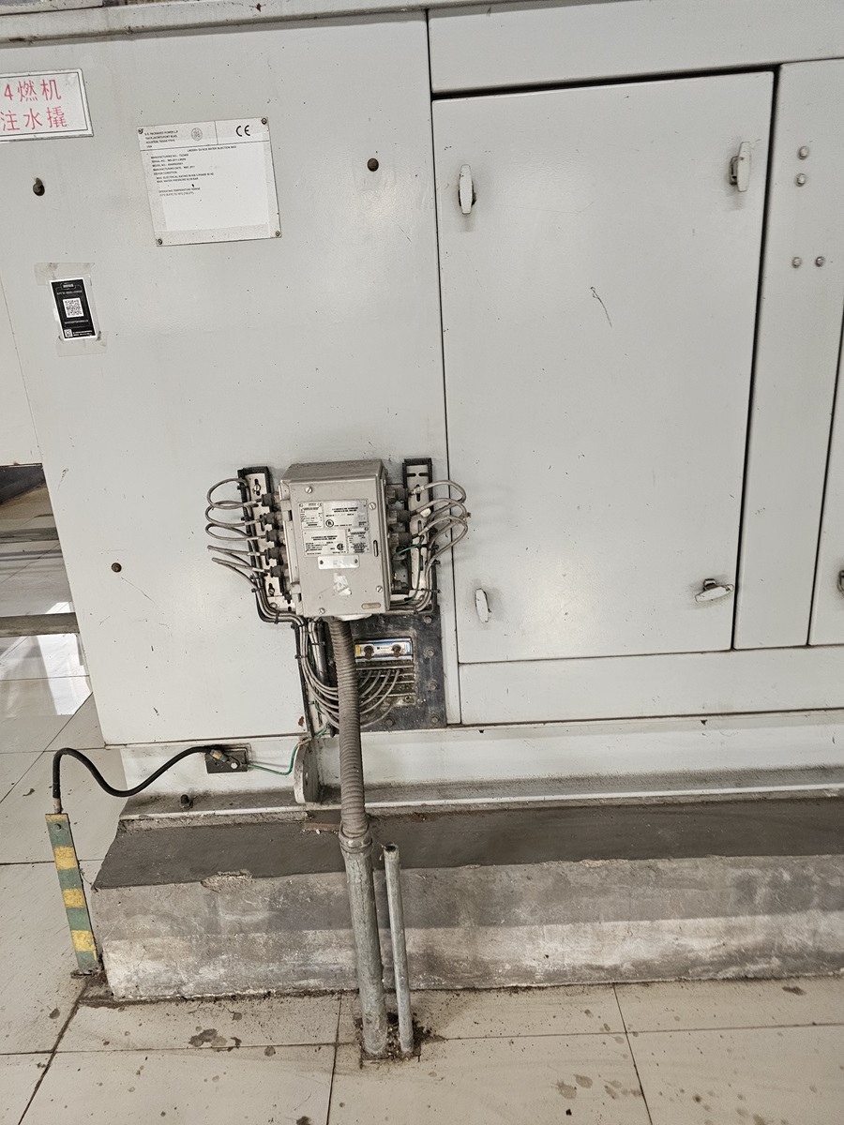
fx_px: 748
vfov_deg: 73.9
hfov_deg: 58.9
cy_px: 562
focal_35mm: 23
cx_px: 422
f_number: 1.7
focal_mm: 6.3
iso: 320
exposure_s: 1/100
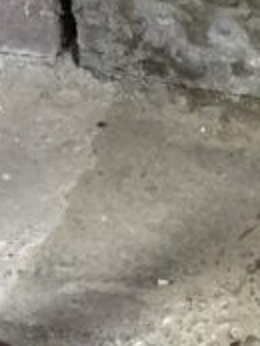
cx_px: 294
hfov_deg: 4.8
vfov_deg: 6.4
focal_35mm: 307
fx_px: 3071
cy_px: -202
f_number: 2.4
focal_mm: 6
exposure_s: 1/25
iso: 125
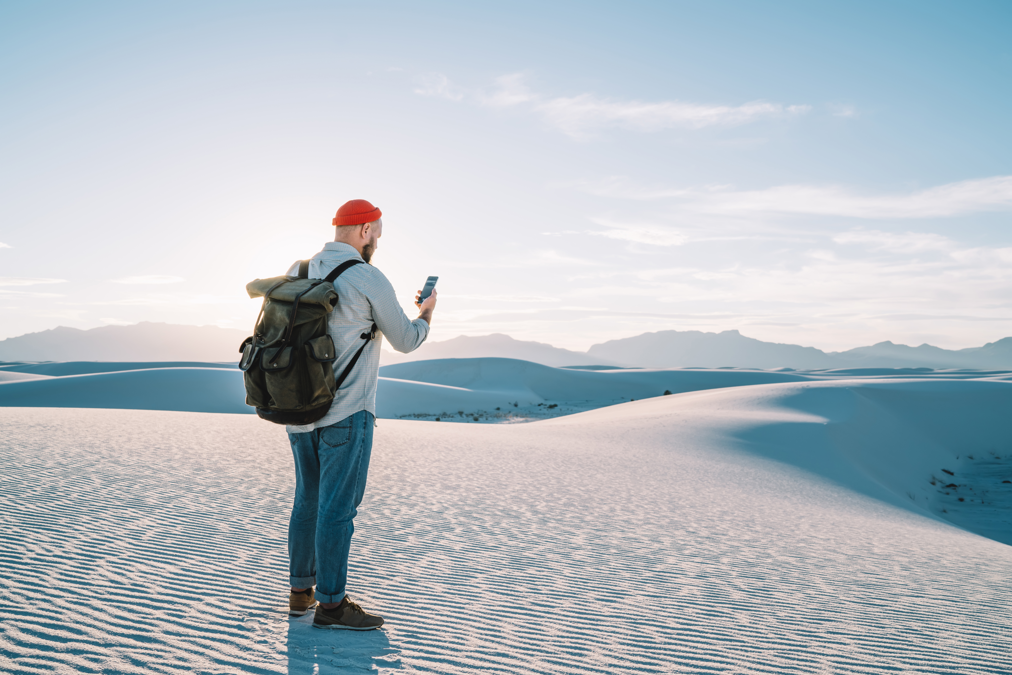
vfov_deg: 37.9
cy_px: 338
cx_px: 506
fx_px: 984
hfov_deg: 54.4
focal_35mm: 35
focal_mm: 35
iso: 200
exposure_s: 1/640
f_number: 5.6
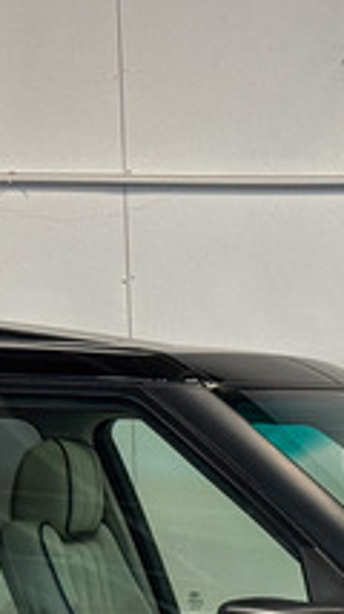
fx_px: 2584
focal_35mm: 159
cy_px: 671
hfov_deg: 7.1
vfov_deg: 13.3
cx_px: 889
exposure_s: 1/50
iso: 100
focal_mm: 6.86
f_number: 1.78
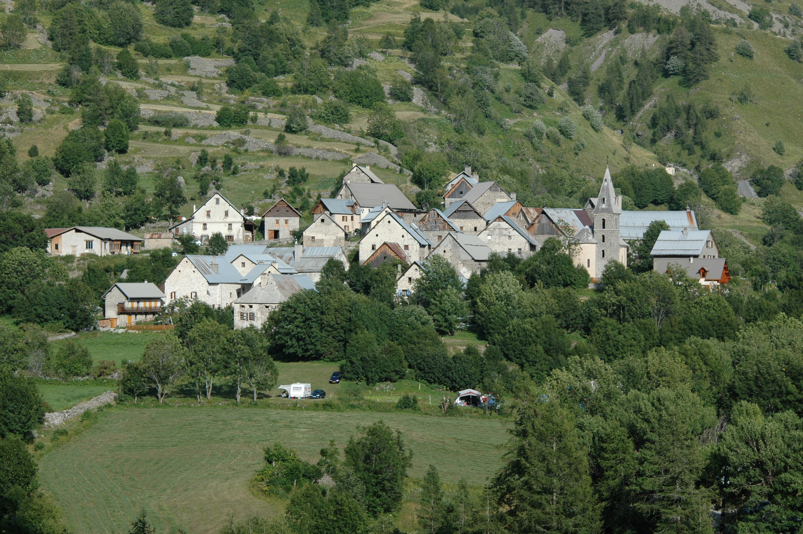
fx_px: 2340
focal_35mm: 105
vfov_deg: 13.0
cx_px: 402
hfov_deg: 19.5
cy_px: 267
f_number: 9
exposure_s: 1/320
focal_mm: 70
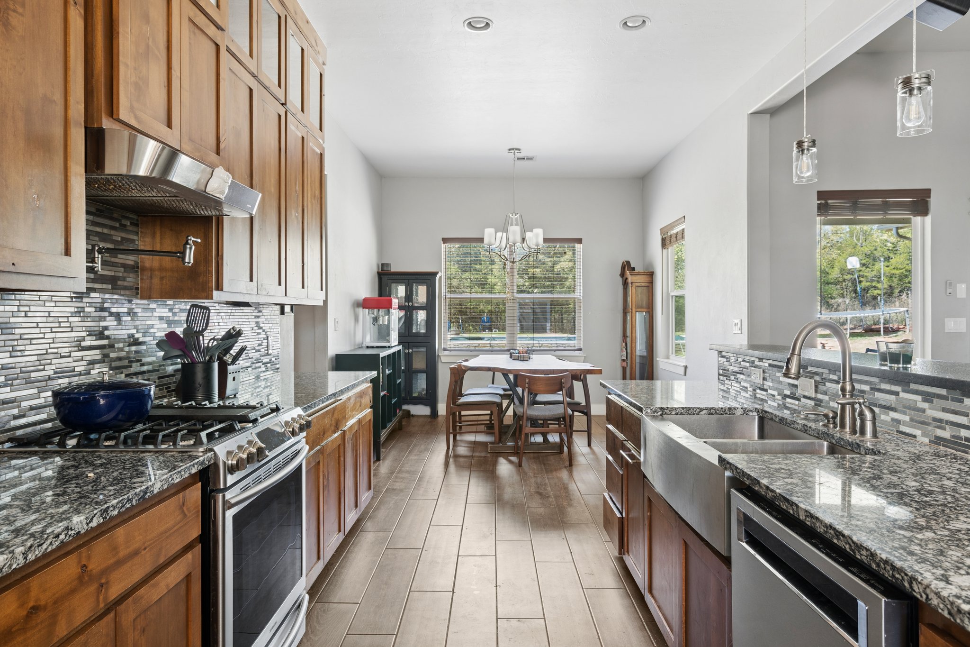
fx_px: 593
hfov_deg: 78.6
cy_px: 324
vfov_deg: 57.2
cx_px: 485
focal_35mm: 22
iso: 200
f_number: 8
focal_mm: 22
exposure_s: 1/2.5
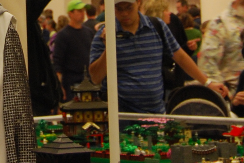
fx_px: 1557
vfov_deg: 5.8
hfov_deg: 8.9
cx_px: -36
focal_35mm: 229
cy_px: -169
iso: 400
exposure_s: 1/25
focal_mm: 31
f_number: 4.5
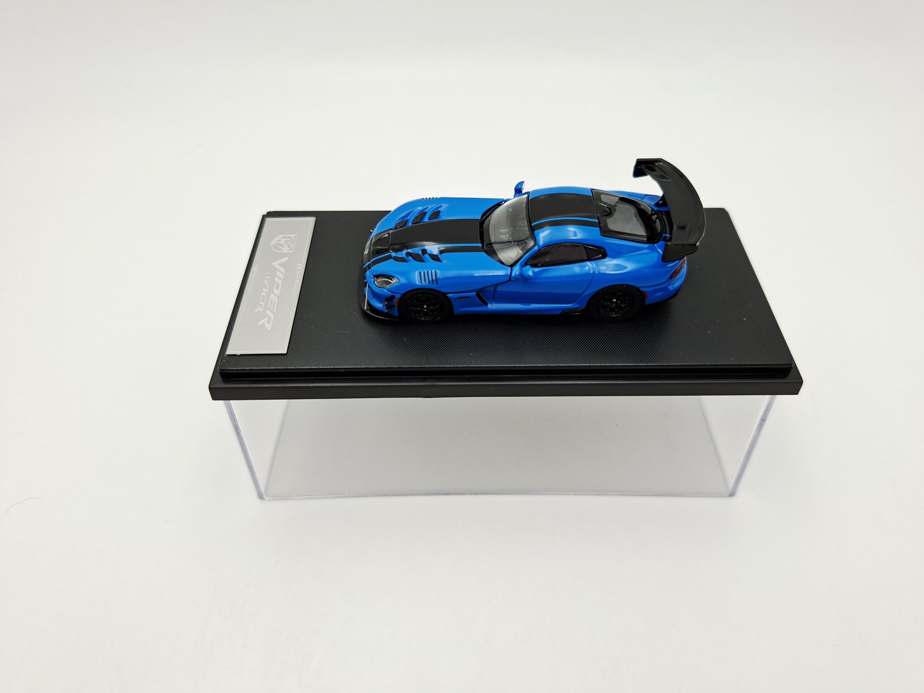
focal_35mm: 23
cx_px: 462
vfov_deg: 58.9
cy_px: 346
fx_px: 614
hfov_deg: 73.9
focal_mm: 5.54
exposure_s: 1/211
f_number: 1.8
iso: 50
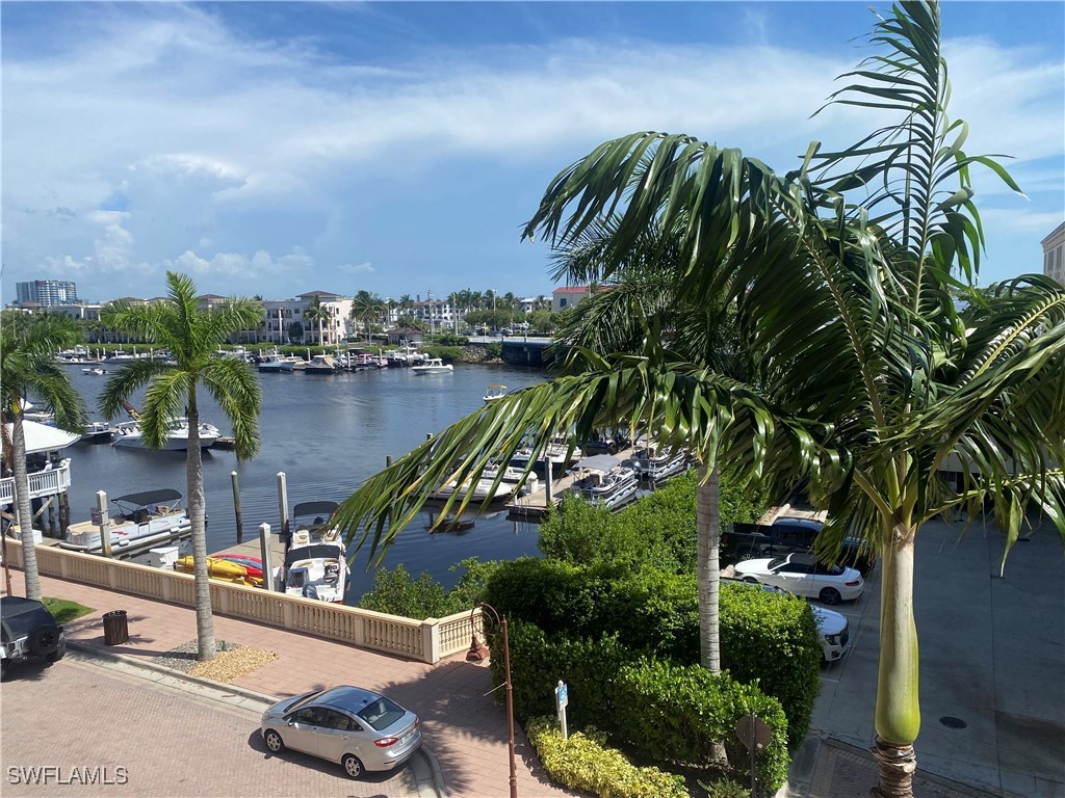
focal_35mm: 26
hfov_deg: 67.3
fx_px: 800
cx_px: 532
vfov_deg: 53.1
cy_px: 399
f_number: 1.8
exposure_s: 1/3300
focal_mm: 4.25
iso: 32
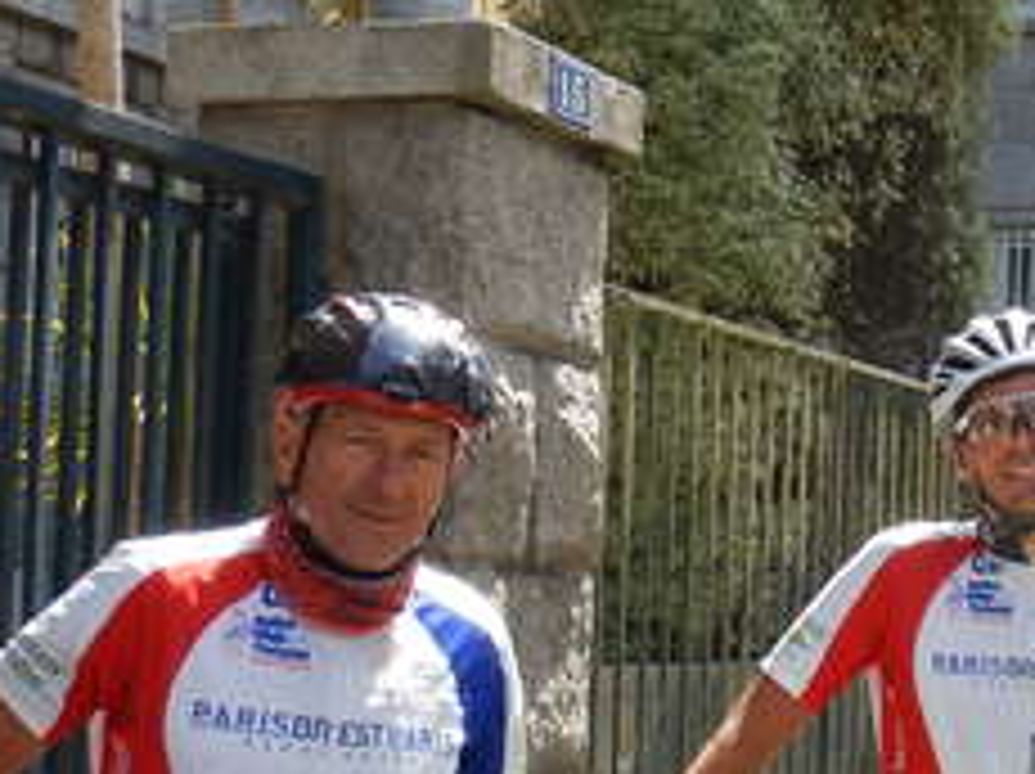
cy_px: 576
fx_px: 2419
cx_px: 976
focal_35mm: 81
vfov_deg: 18.1
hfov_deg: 23.4
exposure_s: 1/250
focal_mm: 5.6
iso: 125
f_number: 4.2
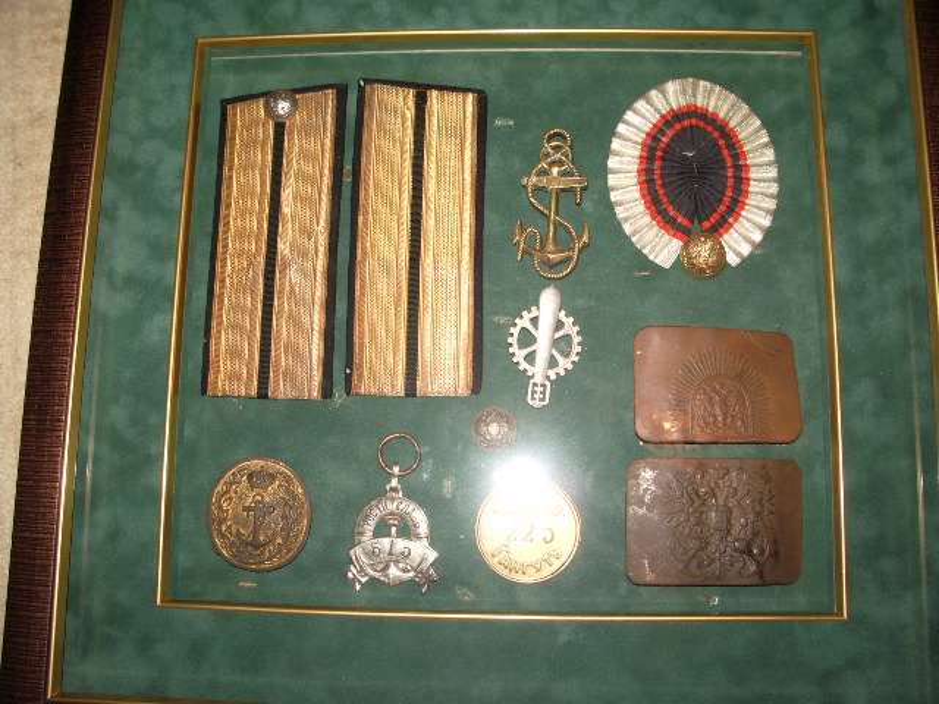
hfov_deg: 52.6
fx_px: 949
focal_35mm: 35
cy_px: 352
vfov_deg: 40.7
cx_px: 470
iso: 100
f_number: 4.3
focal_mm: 5.8
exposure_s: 1/40
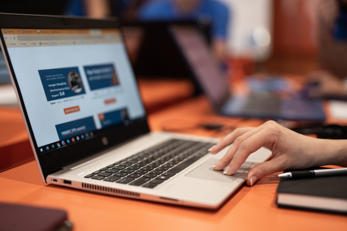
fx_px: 482
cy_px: 116
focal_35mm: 50
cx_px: 174
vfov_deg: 27.0
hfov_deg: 39.6
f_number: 1.4
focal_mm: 50
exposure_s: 1/100
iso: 500
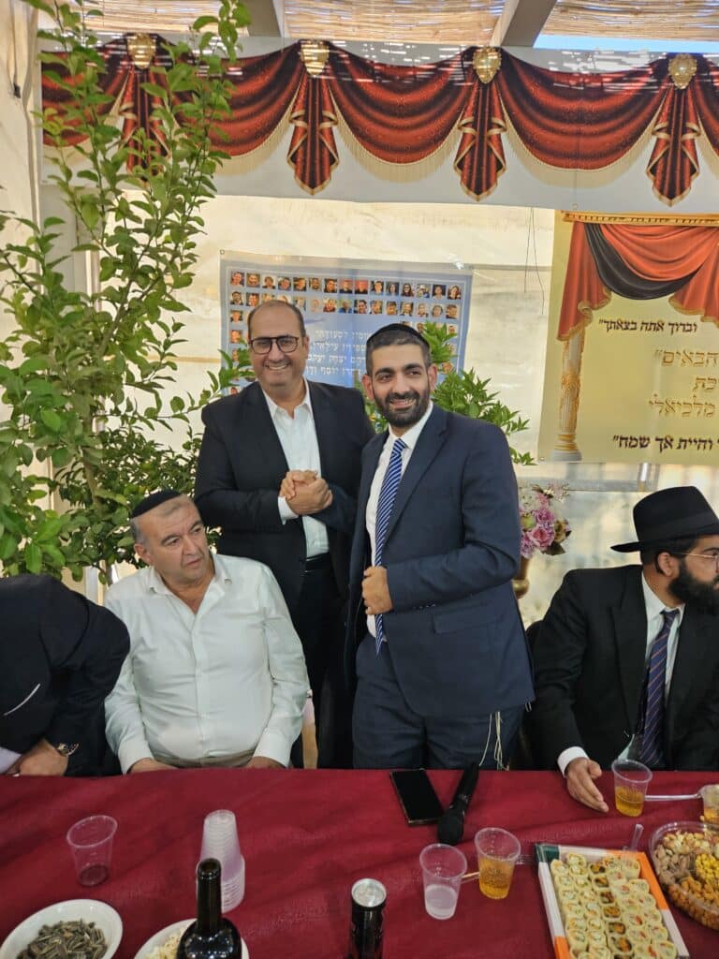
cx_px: 360
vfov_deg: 73.9
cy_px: 480
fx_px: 637
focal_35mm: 23
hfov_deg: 58.9
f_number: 1.8
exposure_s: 1/100
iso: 64
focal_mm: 5.4
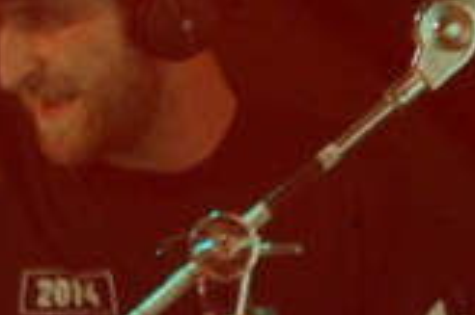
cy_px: -58
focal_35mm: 411
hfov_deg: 5.0
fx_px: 5417
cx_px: 110
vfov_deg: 3.3
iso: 3200
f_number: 5.6
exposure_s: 1/25
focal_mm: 100
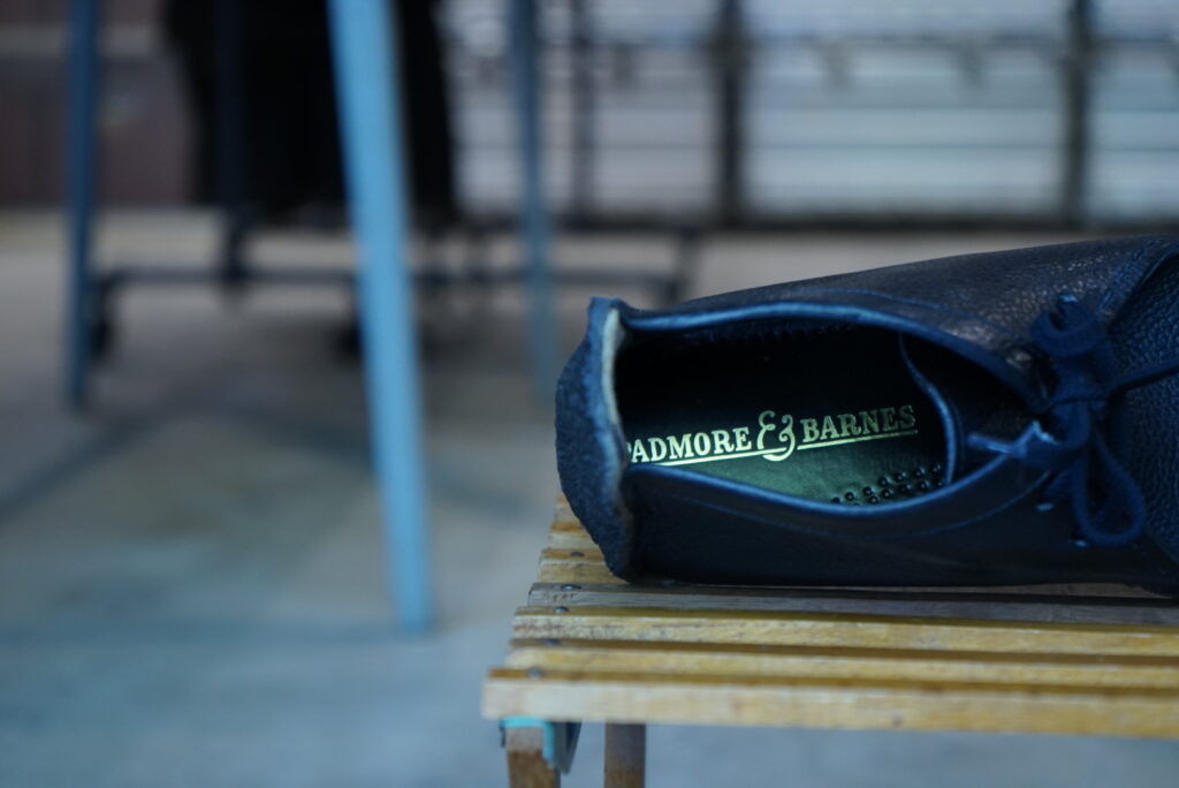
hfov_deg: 28.8
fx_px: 2294
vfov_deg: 19.5
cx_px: 590
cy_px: 394
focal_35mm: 70
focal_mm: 70
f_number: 5.6
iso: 1000
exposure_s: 1/50
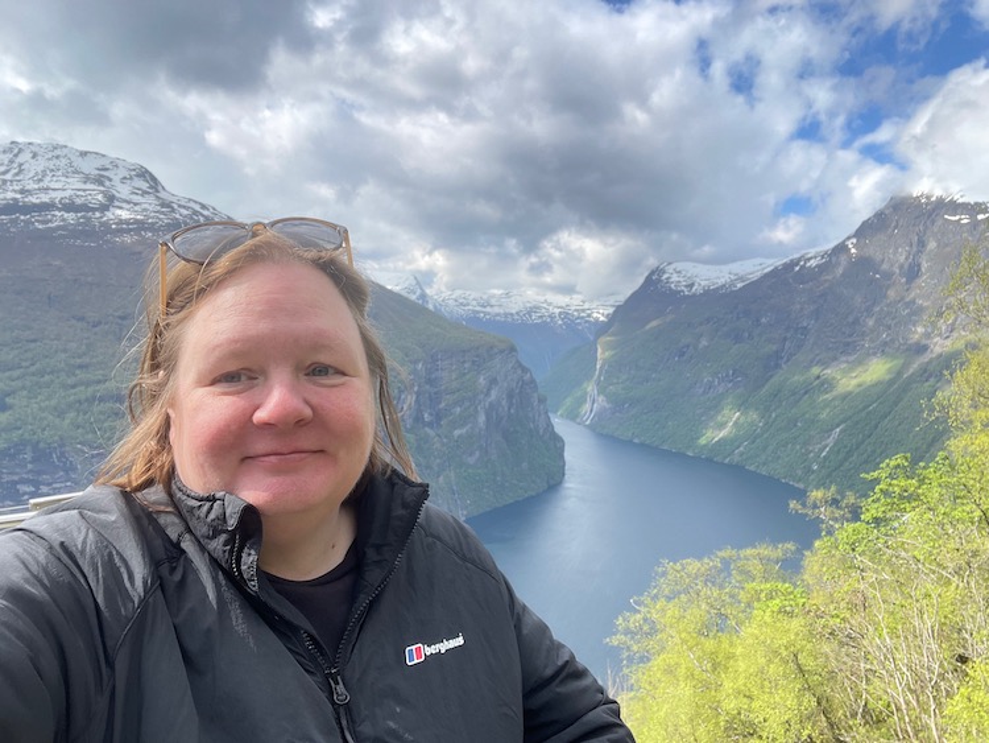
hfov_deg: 73.9
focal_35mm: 23
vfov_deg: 58.9
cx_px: 494
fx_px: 657
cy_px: 372
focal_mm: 2.71
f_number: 2.2
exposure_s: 1/535
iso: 25
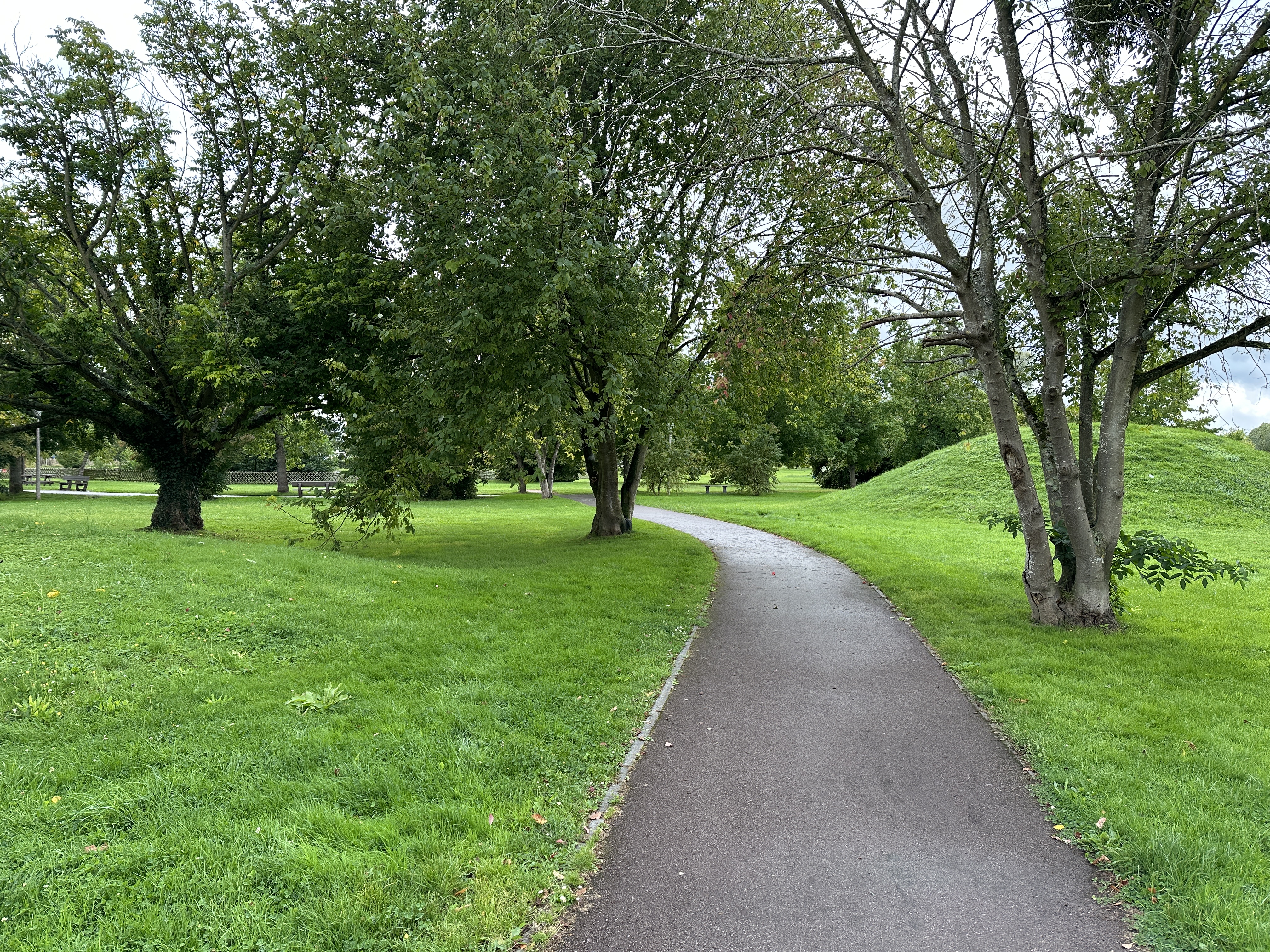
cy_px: 476
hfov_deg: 71.6
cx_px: 635
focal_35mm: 24
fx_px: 881
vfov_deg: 56.8
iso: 80
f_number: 1.78
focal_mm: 6.86
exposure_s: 1/384
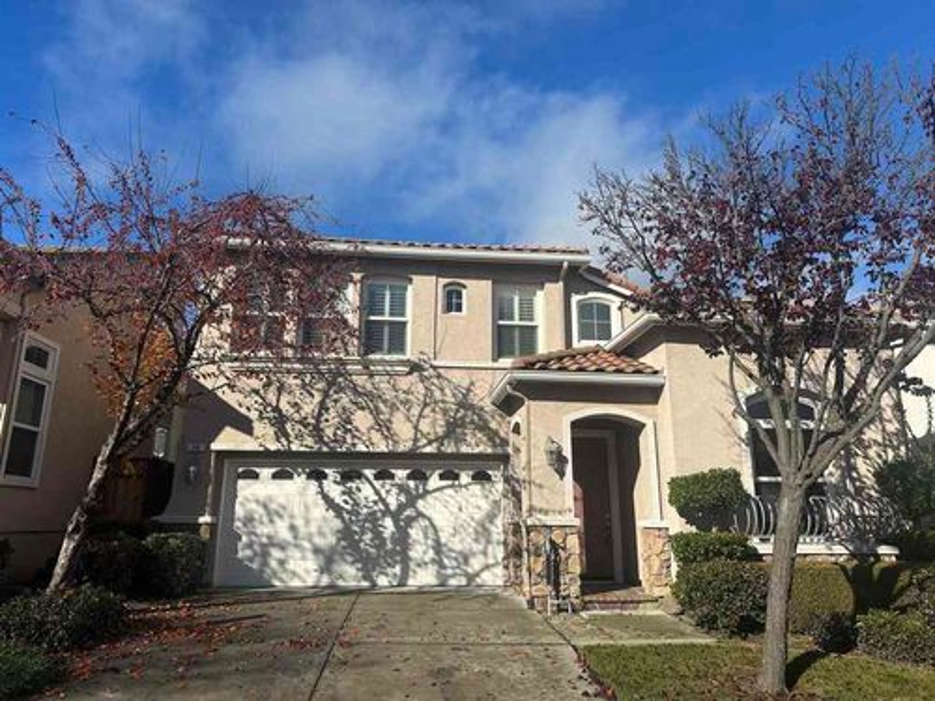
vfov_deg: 56.8
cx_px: 468
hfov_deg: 71.6
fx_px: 648
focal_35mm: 24
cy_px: 350
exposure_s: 1/7042
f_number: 1.78
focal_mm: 6.86
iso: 80
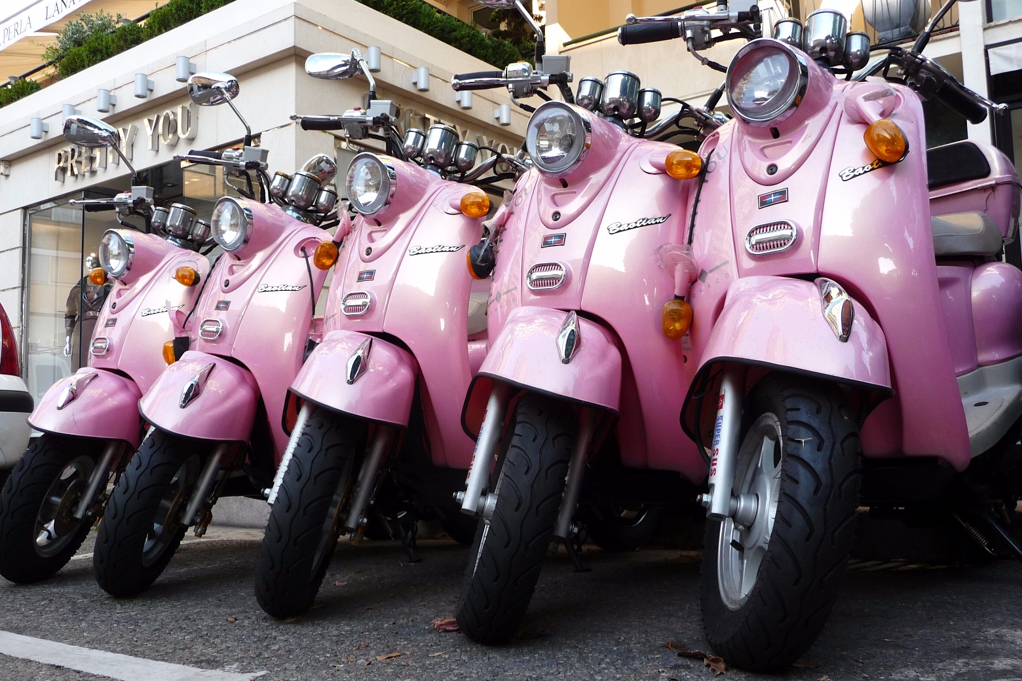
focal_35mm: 32
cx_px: 506
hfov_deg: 58.7
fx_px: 908
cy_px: 334
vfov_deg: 41.1
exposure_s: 1/160
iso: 100
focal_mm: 5
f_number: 3.4
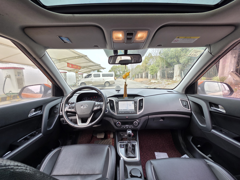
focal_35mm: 13
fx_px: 90
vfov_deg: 89.9
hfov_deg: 106.2
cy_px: 90
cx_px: 120
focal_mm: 2.2
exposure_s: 1/107
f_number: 2.2
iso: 50
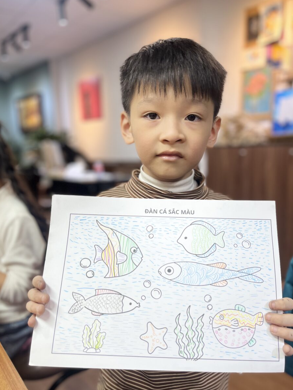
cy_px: 211
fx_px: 327
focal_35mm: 29
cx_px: 156
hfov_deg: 48.2
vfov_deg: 61.6
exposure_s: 1/100
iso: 64
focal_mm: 5.1
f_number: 1.6
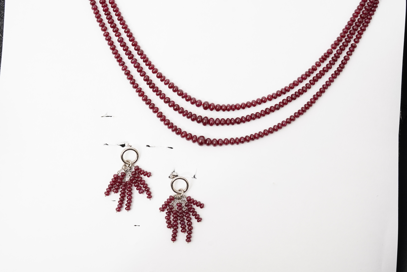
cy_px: 136
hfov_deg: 43.6
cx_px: 204
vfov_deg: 29.9
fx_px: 509
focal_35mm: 45
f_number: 16
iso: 500
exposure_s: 1/125
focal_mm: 30
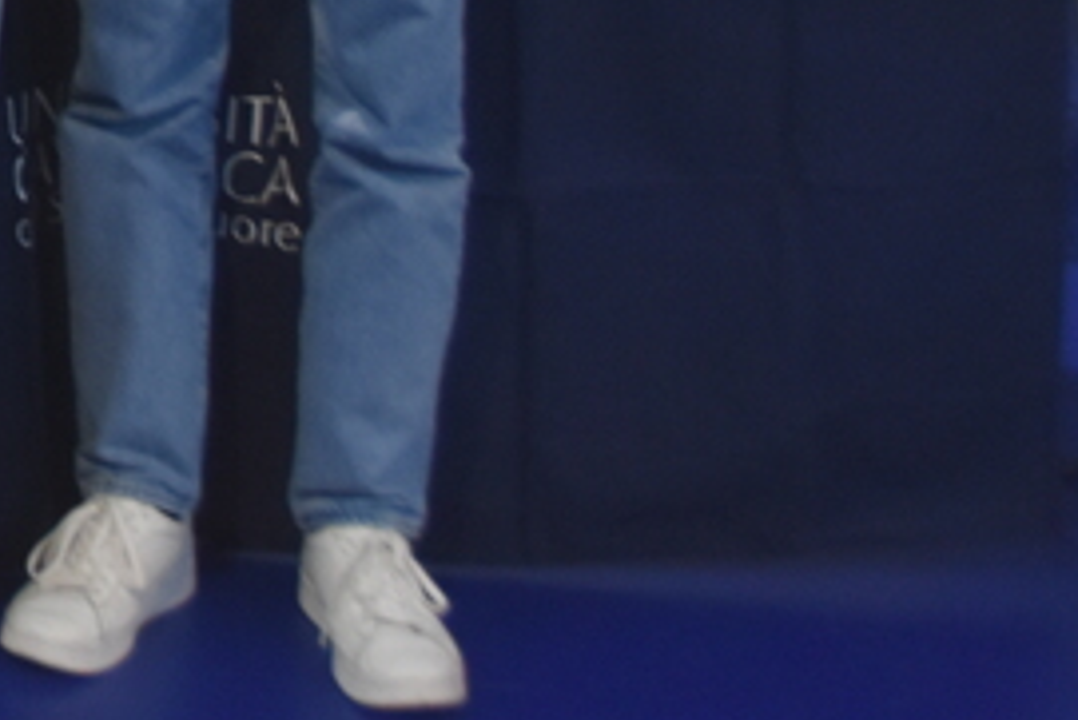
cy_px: -688
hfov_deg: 12.4
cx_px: -1058
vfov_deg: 8.9
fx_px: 4374
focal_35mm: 146
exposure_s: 1/60
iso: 800
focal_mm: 22
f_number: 4
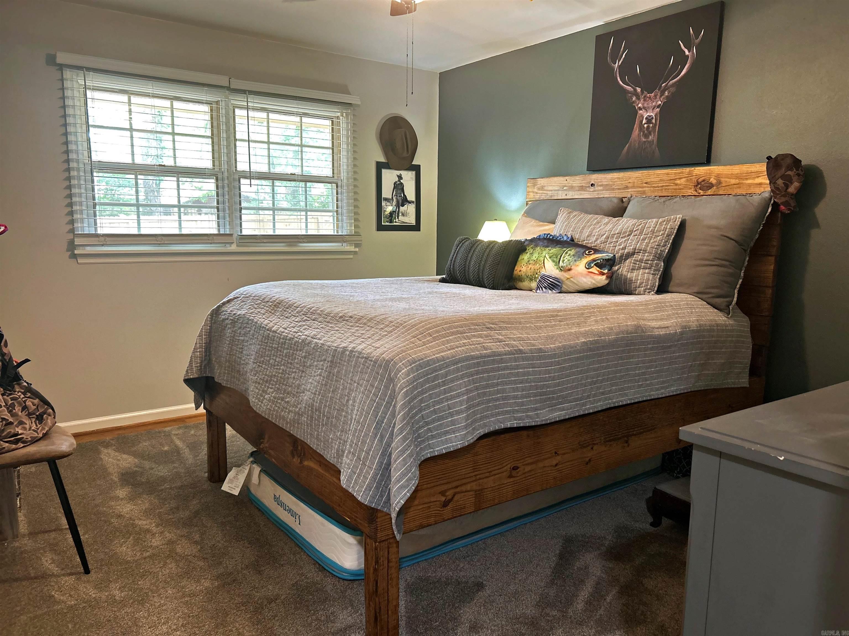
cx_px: 424
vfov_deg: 53.1
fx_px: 638
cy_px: 318
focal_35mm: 26
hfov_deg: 67.3
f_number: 1.5
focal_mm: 5.7
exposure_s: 1/60
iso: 250
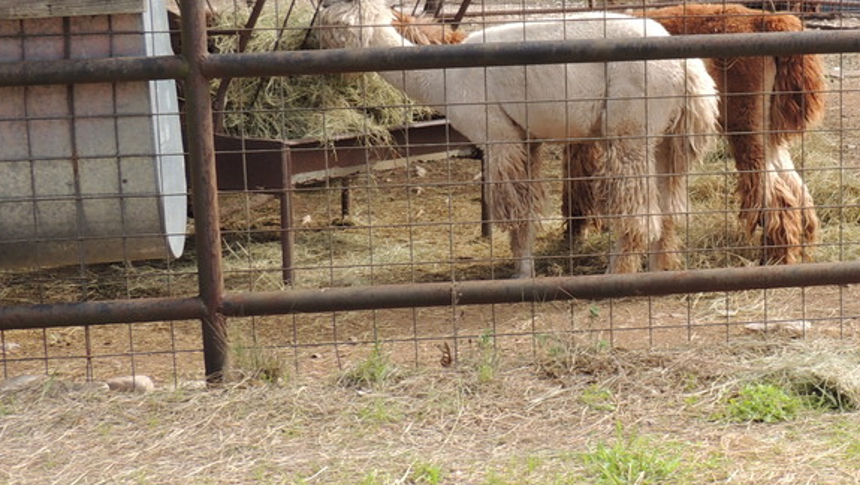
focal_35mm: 80
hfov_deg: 26.0
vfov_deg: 15.1
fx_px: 1825
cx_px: 697
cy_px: 148
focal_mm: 5.8
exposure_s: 1/320
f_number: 3.2
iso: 100
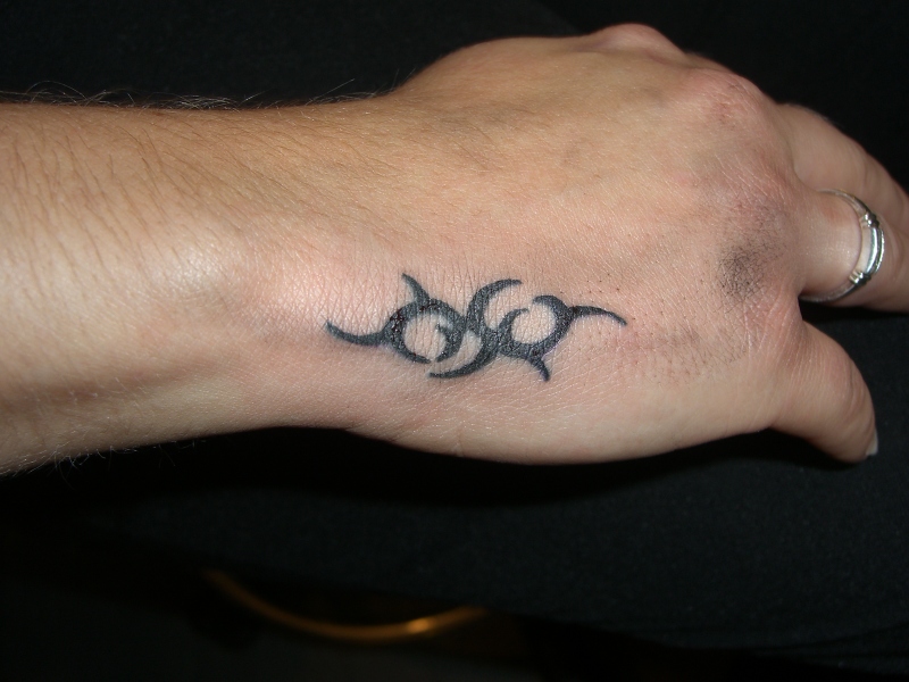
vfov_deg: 37.7
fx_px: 998
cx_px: 454
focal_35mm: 38
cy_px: 341
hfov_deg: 49.0
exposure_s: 1/60
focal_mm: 7.9
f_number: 4
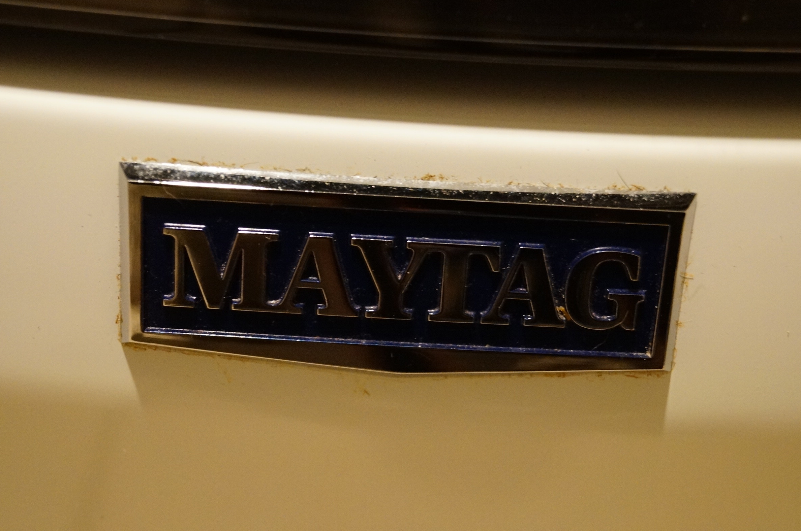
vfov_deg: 19.5
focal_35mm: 70
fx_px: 1544
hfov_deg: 29.1
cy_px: 258
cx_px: 402
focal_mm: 45
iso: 3200
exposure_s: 1/40
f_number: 5.6
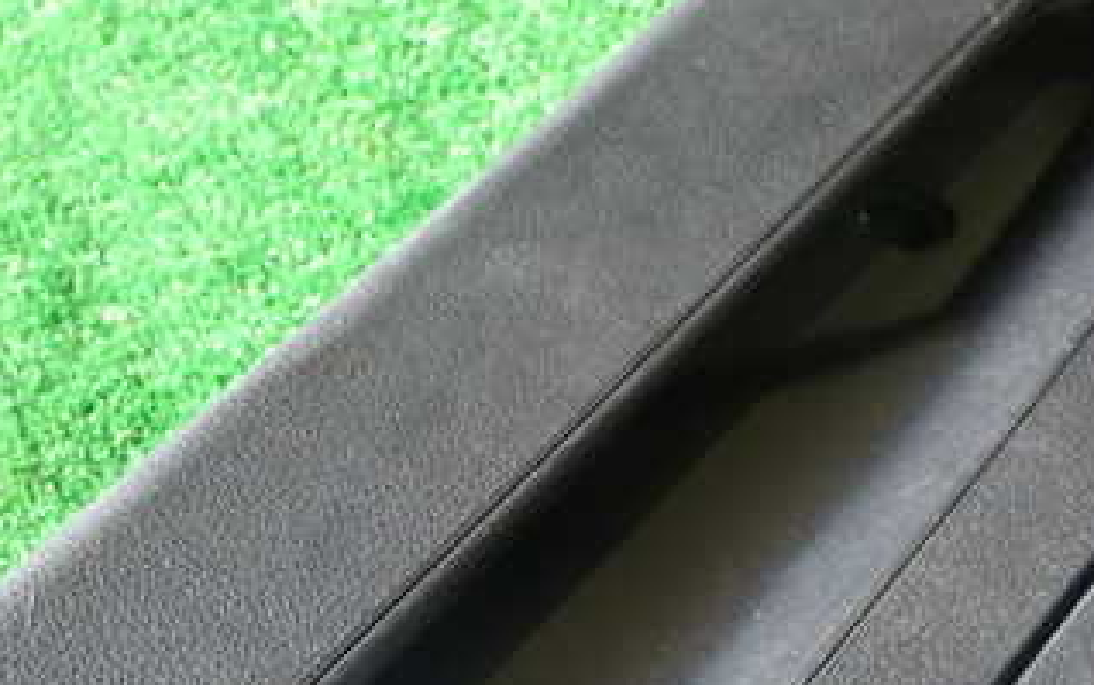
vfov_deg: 14.6
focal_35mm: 88
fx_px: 2625
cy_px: 682
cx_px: 251
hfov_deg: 23.3
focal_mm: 7.84
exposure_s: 1/40
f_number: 2.9
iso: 320
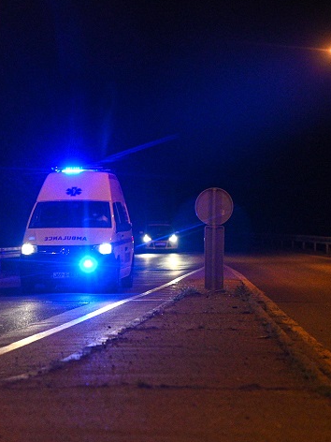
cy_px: 243
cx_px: 85
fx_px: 1453
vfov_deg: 17.3
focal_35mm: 114
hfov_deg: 13.0
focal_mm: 70
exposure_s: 1/320
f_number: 2.8
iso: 5000
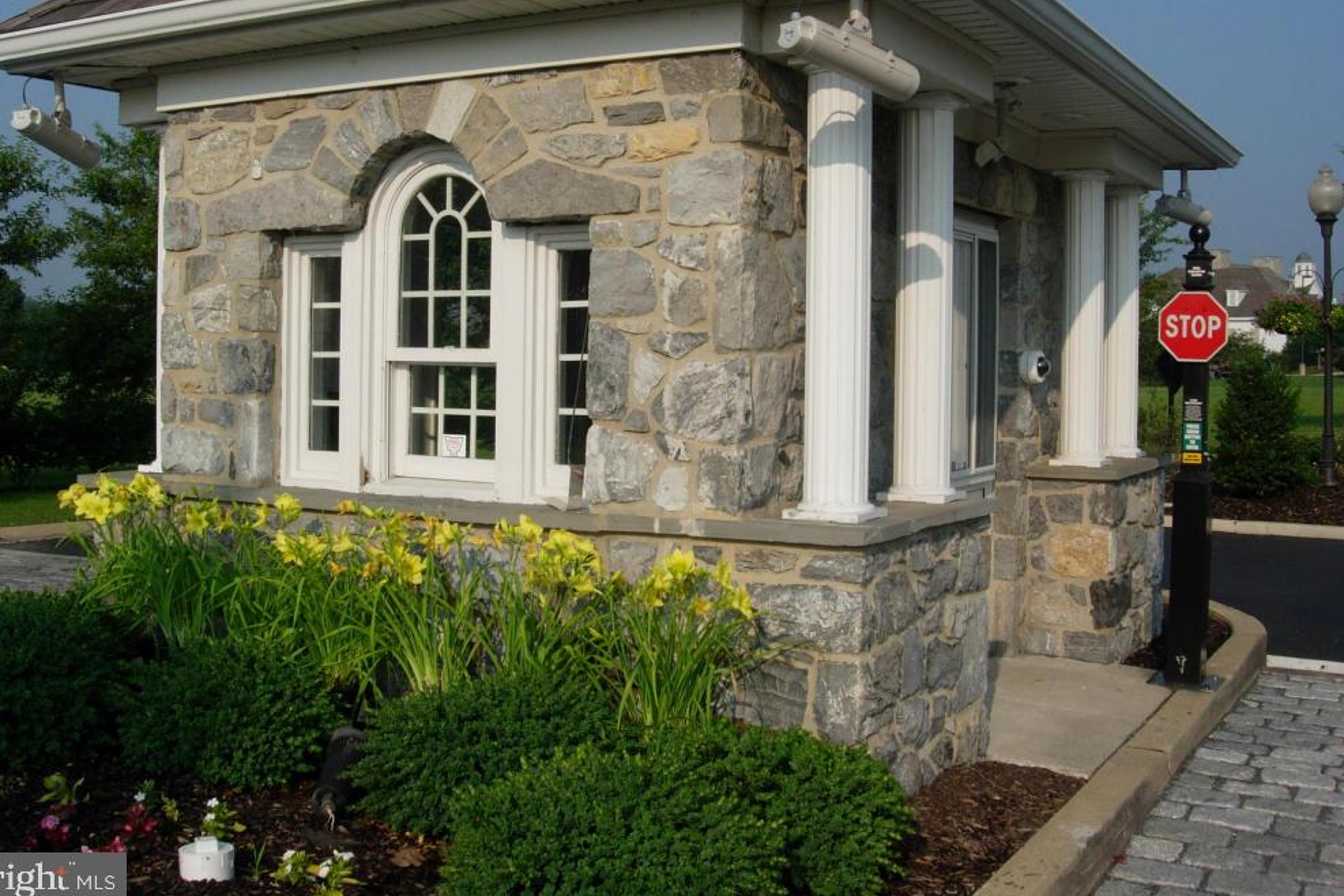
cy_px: 385
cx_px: 654
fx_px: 1531
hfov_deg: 47.4
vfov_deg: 32.6
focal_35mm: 41
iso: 64
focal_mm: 7.8
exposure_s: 1/939
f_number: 4.8
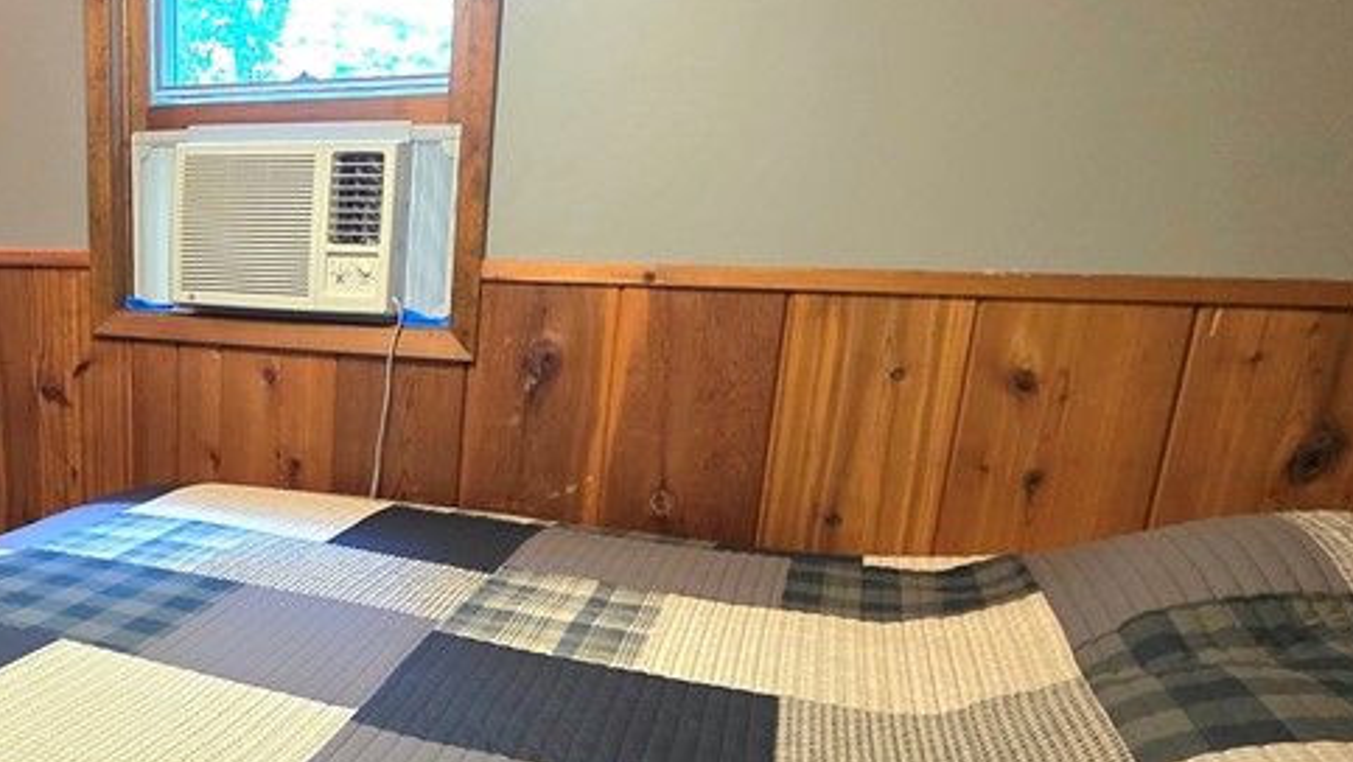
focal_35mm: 30
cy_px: 563
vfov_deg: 38.1
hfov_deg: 58.7
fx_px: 1077
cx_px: 247
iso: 640
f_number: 1.9
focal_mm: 2.2
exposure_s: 1/60.2
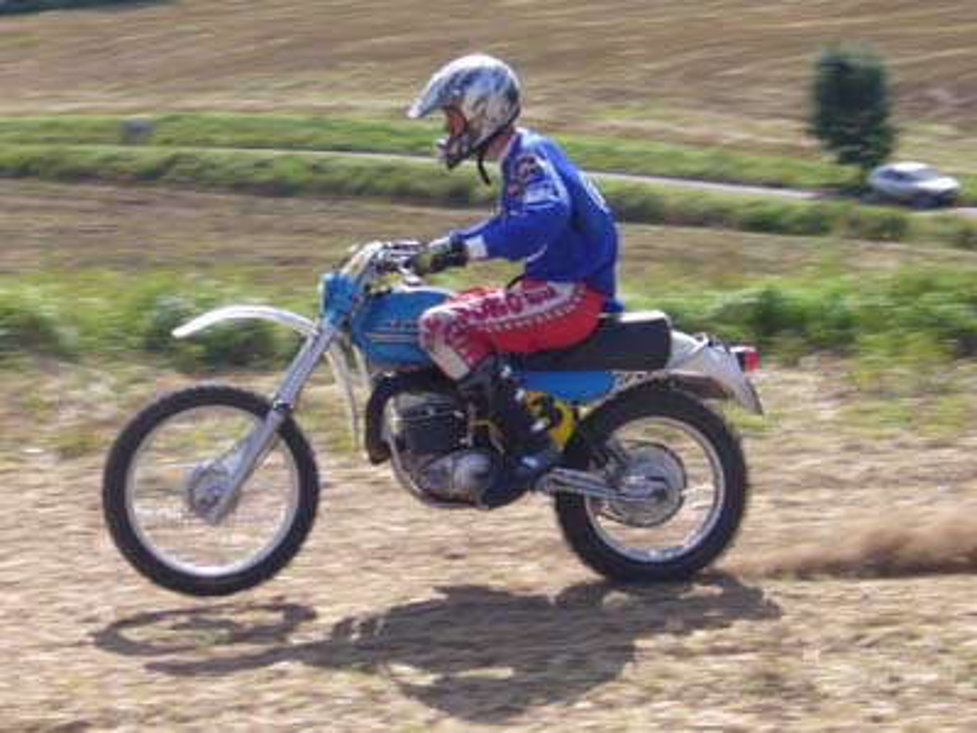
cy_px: 366
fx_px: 2427
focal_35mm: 86
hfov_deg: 22.8
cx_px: 488
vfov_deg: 17.2
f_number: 9
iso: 100
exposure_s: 1/125
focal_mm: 14.3
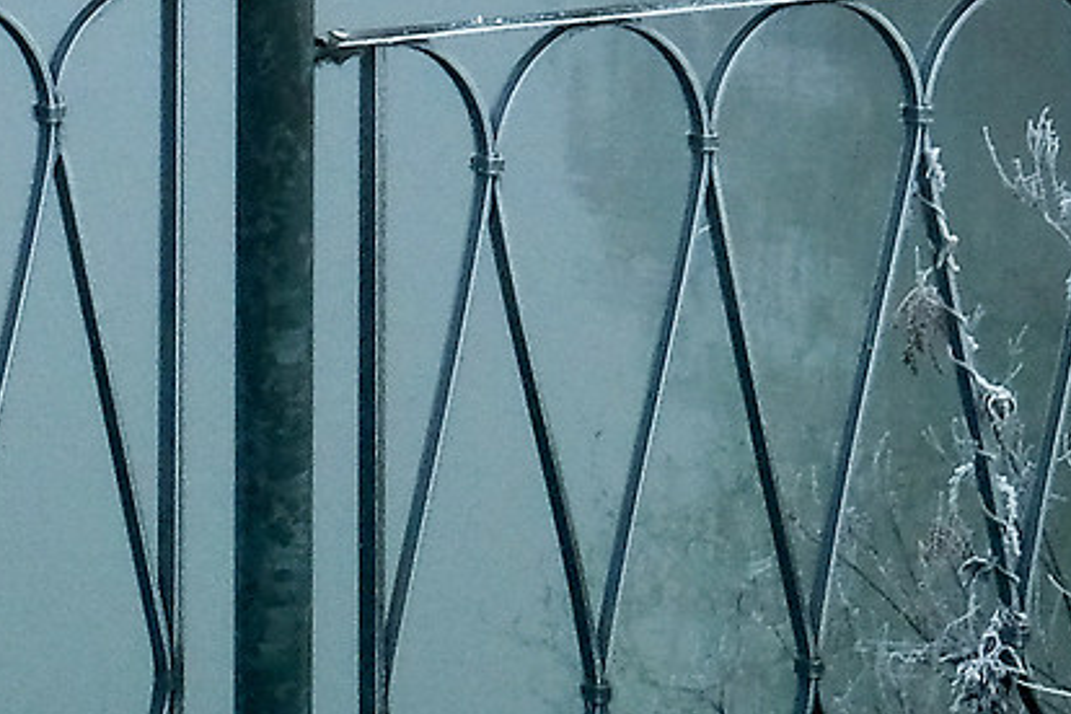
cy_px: -942
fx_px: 8805
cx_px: 26
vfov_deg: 4.5
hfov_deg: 6.9
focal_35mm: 296
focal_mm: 34.3
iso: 640
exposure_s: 1/125
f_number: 18
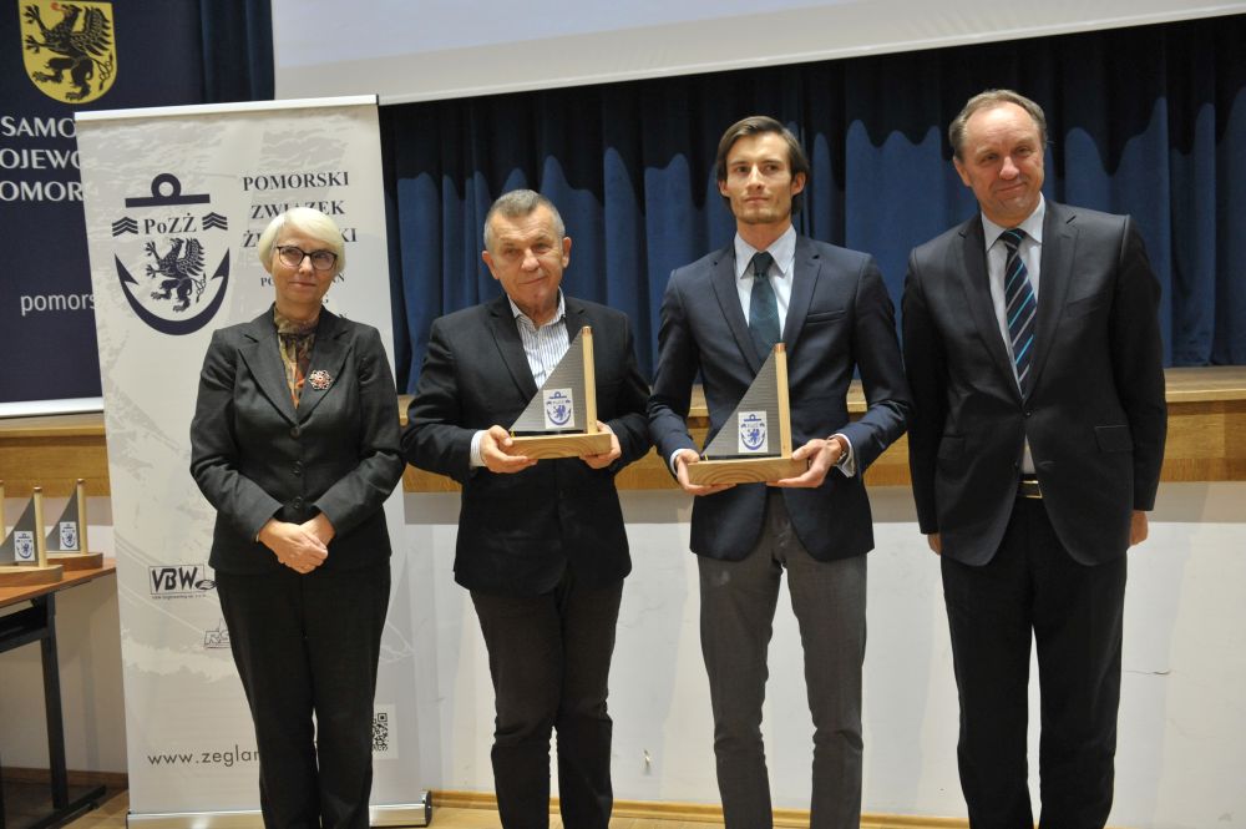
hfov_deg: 54.5
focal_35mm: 35
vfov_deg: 37.8
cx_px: 623
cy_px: 414
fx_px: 1210
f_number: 4
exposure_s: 1/160
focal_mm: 35
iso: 2500
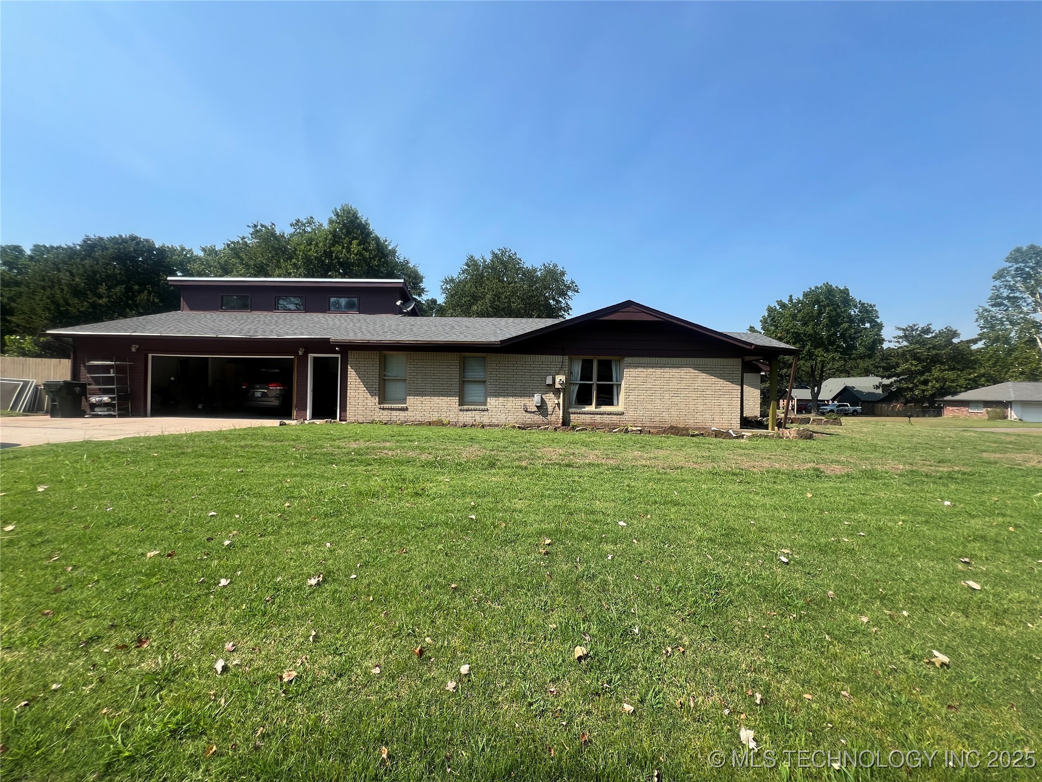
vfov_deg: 89.9
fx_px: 391
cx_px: 521
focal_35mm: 13
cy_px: 391
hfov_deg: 106.2
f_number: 1.8
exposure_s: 1/1074
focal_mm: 1.57
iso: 32
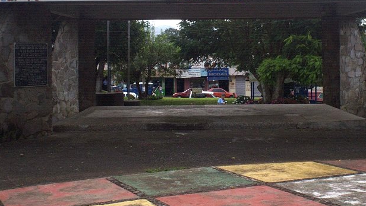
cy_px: 37
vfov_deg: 18.1
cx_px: 212
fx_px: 641
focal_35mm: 66
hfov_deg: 31.8
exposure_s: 1/242
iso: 100
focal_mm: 6
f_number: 4.5
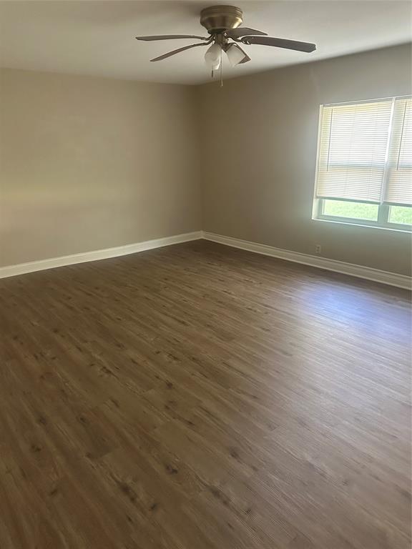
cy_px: 274
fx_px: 381
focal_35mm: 24
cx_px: 206
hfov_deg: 56.8
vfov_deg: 71.6
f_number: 1.78
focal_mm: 6.86
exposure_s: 1/53
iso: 1000
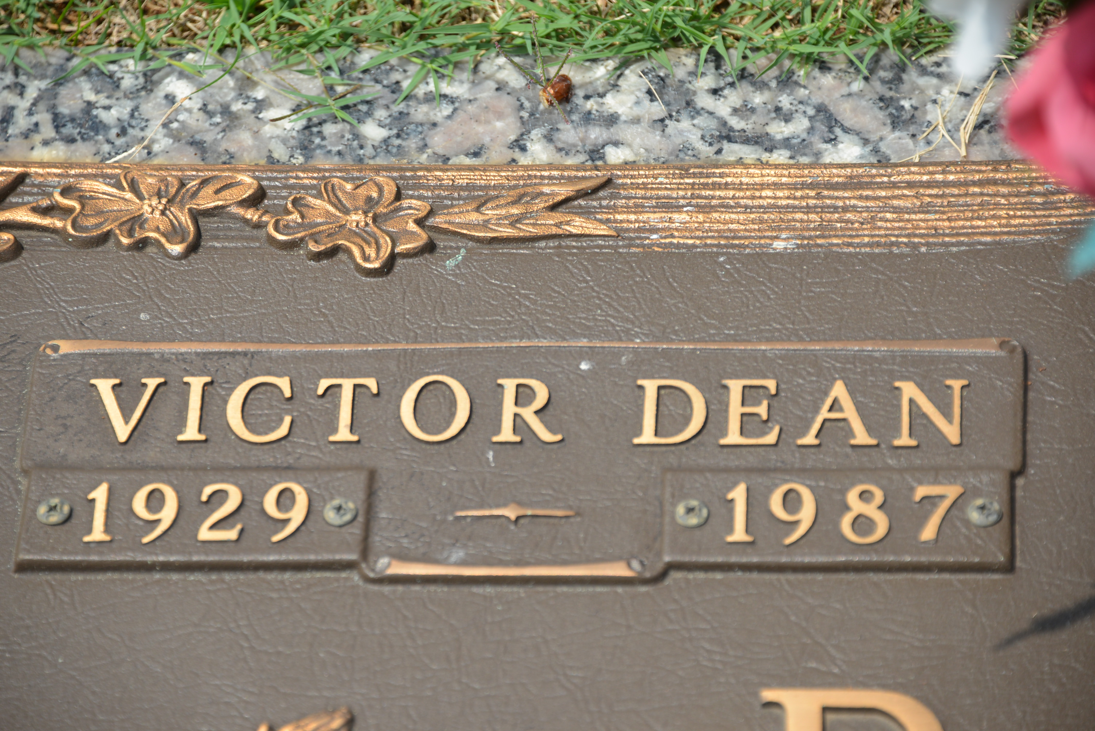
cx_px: 548
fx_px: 7607
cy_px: 366
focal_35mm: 250
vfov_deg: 5.5
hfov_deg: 8.2
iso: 200
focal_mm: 250
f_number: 6.3
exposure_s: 1/640
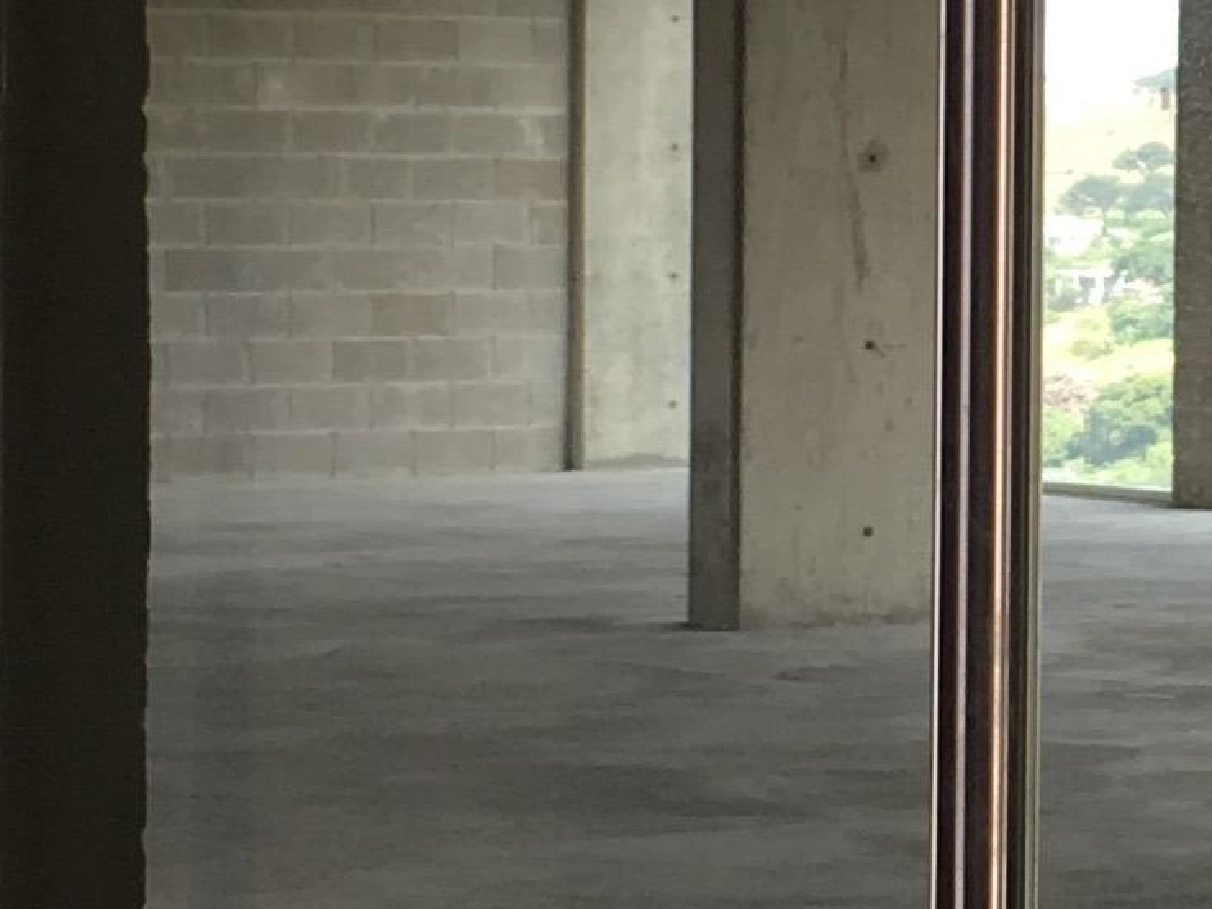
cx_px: 1340
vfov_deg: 9.4
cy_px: 354
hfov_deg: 12.3
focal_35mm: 158
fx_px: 5532
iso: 25
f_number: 2.2
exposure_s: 1/120
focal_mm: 4.15
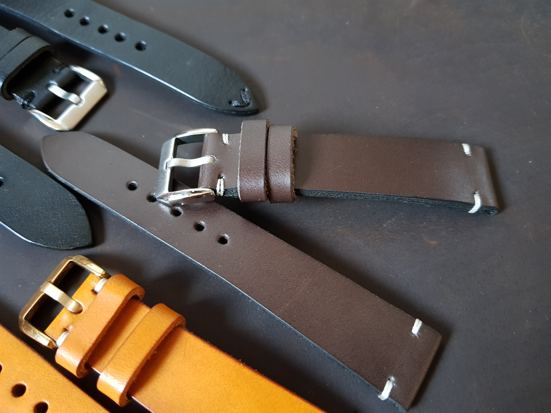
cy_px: 206
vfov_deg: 53.1
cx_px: 276
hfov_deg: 67.3
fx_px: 414
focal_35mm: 26
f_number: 1.7
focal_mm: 4.3
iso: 200
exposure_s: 1/11
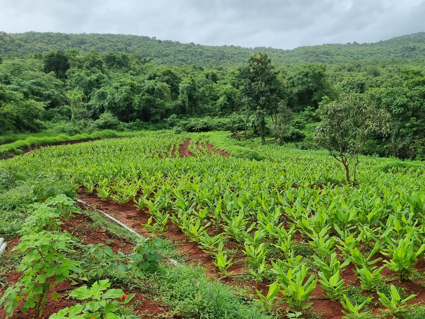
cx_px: 269
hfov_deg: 54.7
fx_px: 405
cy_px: 189
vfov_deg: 42.8
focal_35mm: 33
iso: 50
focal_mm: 5.4
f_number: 1.8
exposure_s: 1/2336
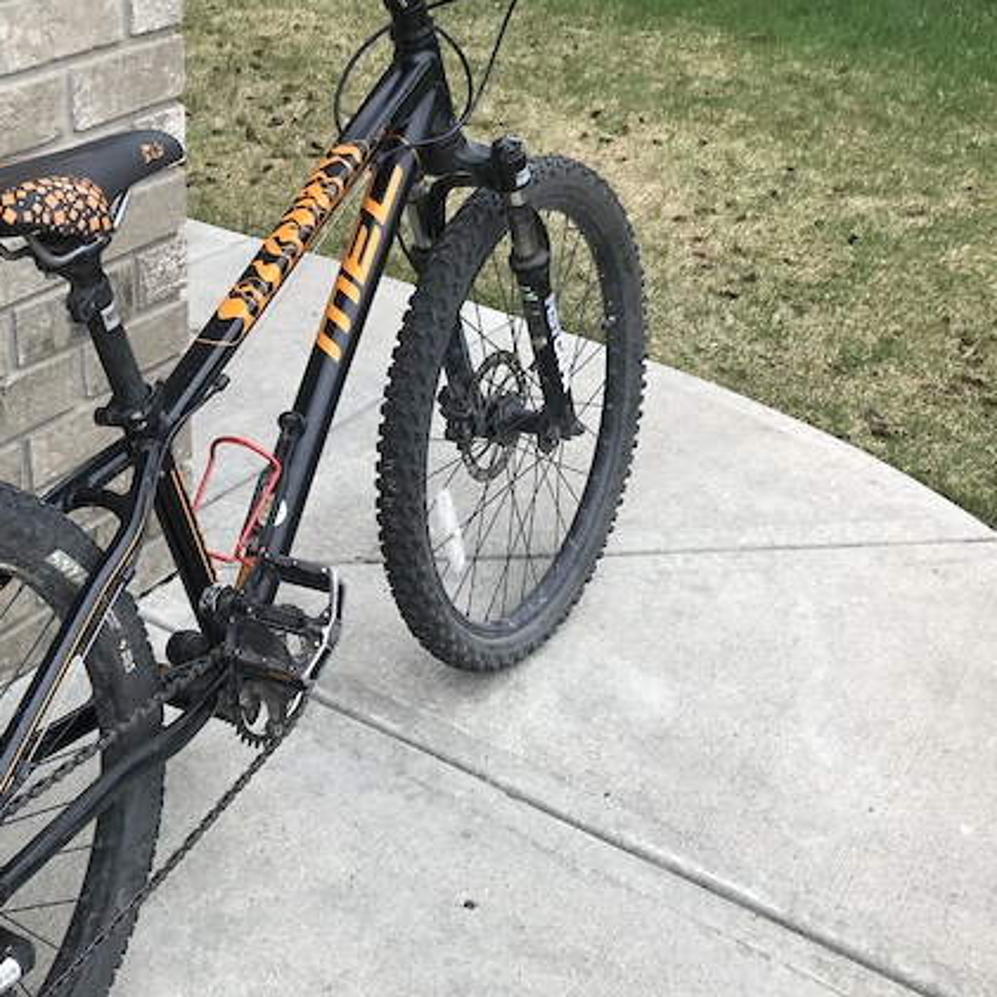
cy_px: 557
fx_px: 1532
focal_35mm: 47
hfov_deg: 35.2
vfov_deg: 36.0
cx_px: 244
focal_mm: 3.99
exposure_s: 1/380
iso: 20
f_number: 1.8
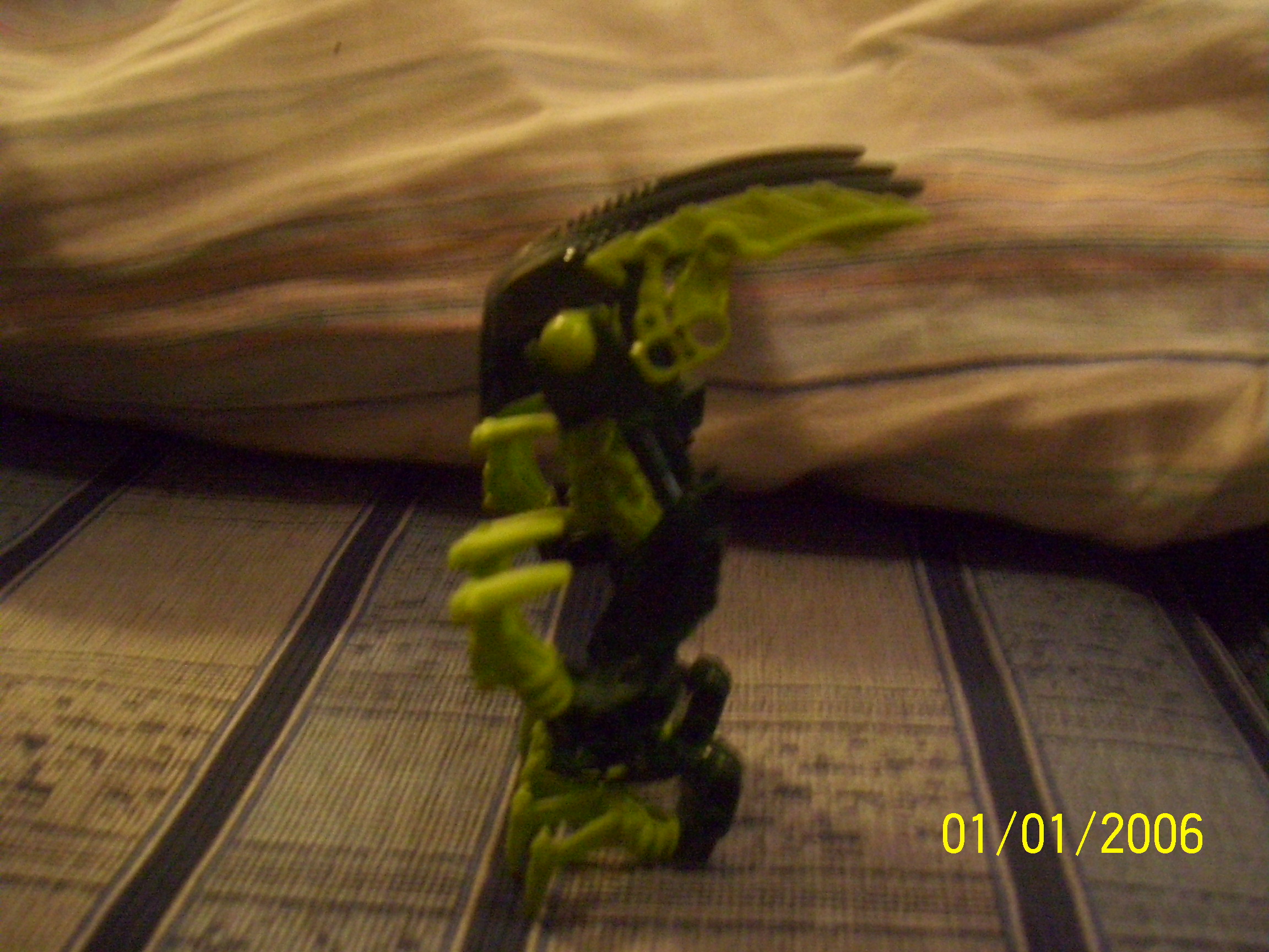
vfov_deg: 39.7
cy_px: 476
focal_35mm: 36
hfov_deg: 51.4
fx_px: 1320
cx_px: 634
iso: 800
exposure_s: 1/8
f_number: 2.7
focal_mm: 6
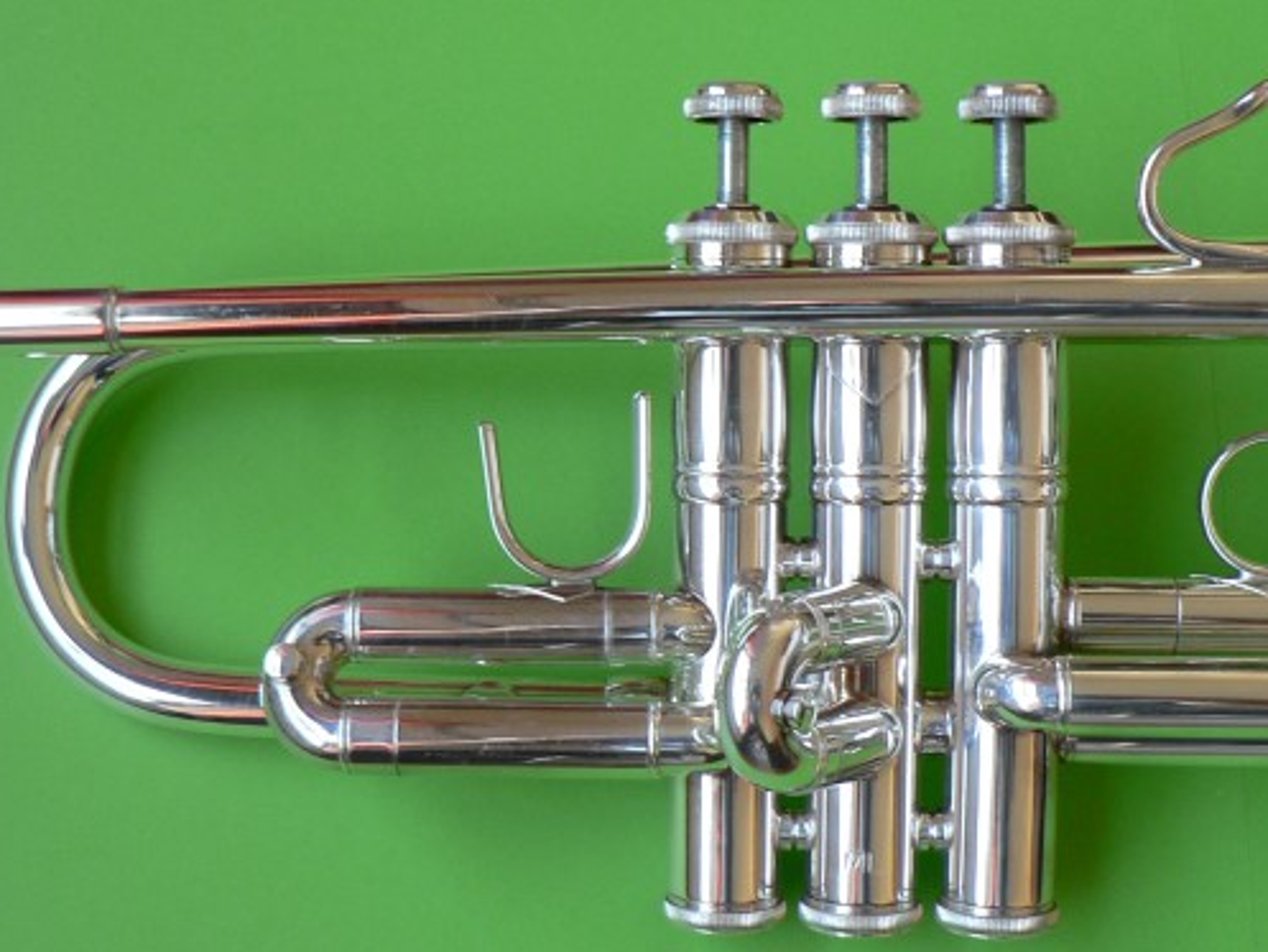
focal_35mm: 55
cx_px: 656
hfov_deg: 34.9
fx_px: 2015
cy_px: 505
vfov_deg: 26.6
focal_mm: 6
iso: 100
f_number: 2.8
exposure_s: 1/30
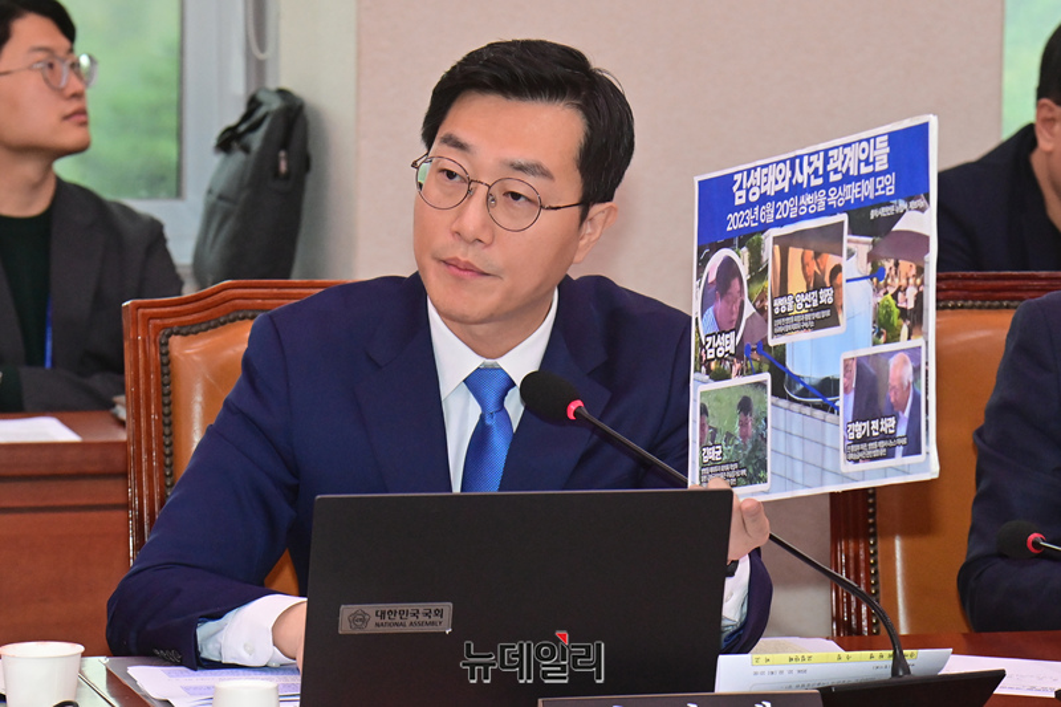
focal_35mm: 155
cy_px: 354
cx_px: 530
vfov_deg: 8.9
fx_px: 4567
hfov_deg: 13.3
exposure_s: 1/250
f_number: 9
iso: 6400
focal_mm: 155
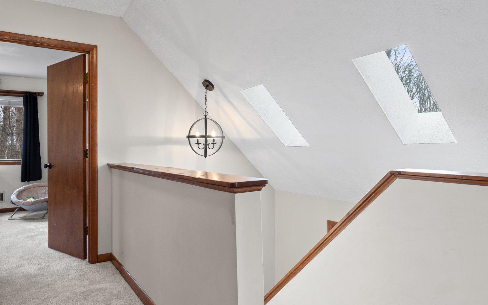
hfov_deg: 77.2
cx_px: 240
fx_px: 306
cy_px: 169
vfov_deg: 52.9
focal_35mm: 23
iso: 500
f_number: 8
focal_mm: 16
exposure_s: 1/20
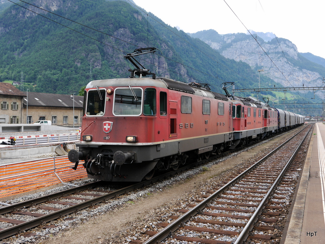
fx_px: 376
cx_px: 162
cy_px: 122
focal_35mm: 40
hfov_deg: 46.8
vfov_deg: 36.0
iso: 160
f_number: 5.6
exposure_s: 1/160
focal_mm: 20
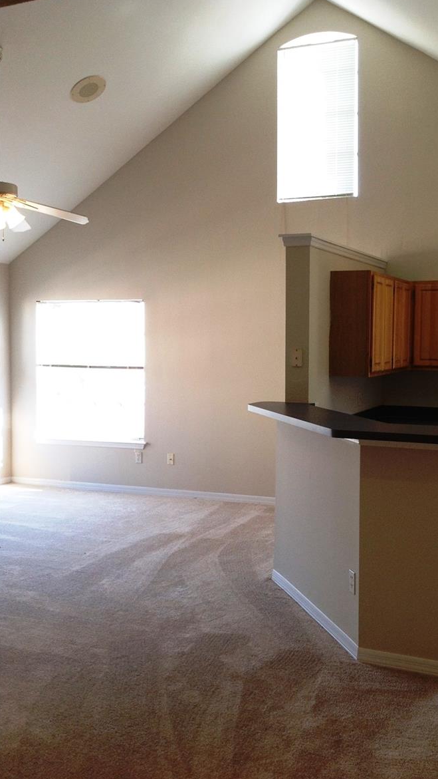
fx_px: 805
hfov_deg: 30.2
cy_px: 383
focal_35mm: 39
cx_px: 295
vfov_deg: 51.6
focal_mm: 4.28
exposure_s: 1/60
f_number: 2.4
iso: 64
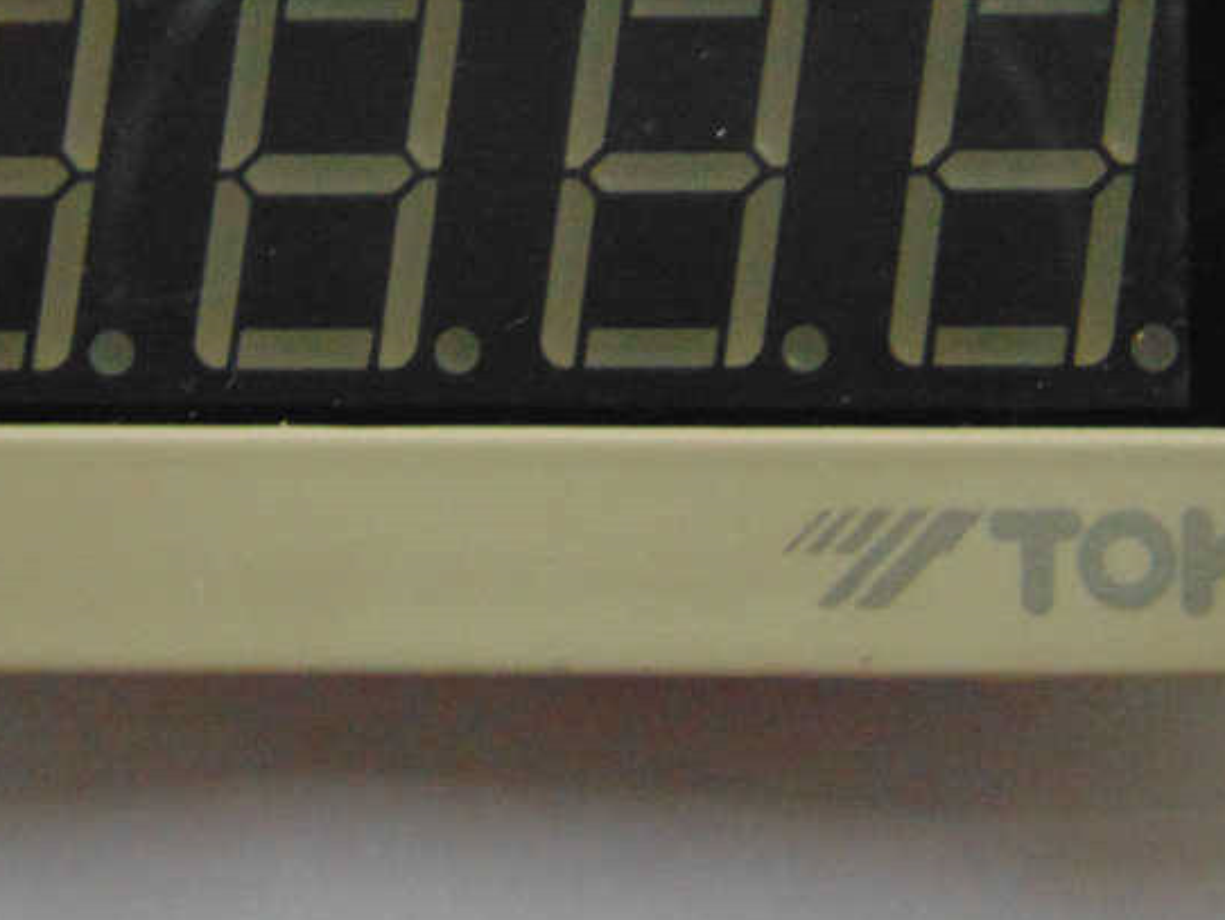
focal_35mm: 118
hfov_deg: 16.7
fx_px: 4178
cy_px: 99
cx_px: 450
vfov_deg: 12.5
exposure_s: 1/15
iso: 400
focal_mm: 10.8
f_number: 3.6
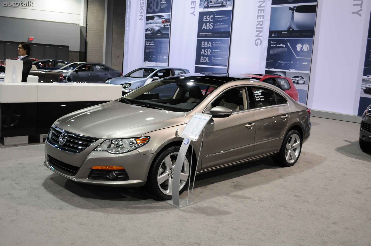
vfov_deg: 36.8
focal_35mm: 36
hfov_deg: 53.2
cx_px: 186
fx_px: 371
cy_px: 123
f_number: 4
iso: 800
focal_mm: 24
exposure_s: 1/40
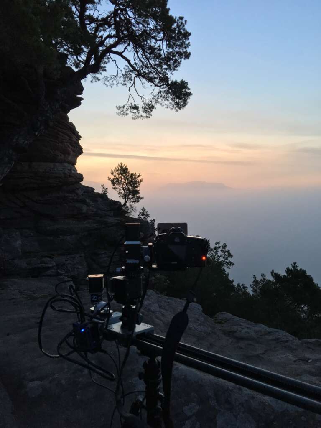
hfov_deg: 48.2
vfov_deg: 61.7
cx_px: 160
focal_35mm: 29
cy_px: 214
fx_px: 359
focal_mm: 4.15
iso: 125
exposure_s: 1/33
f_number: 2.2
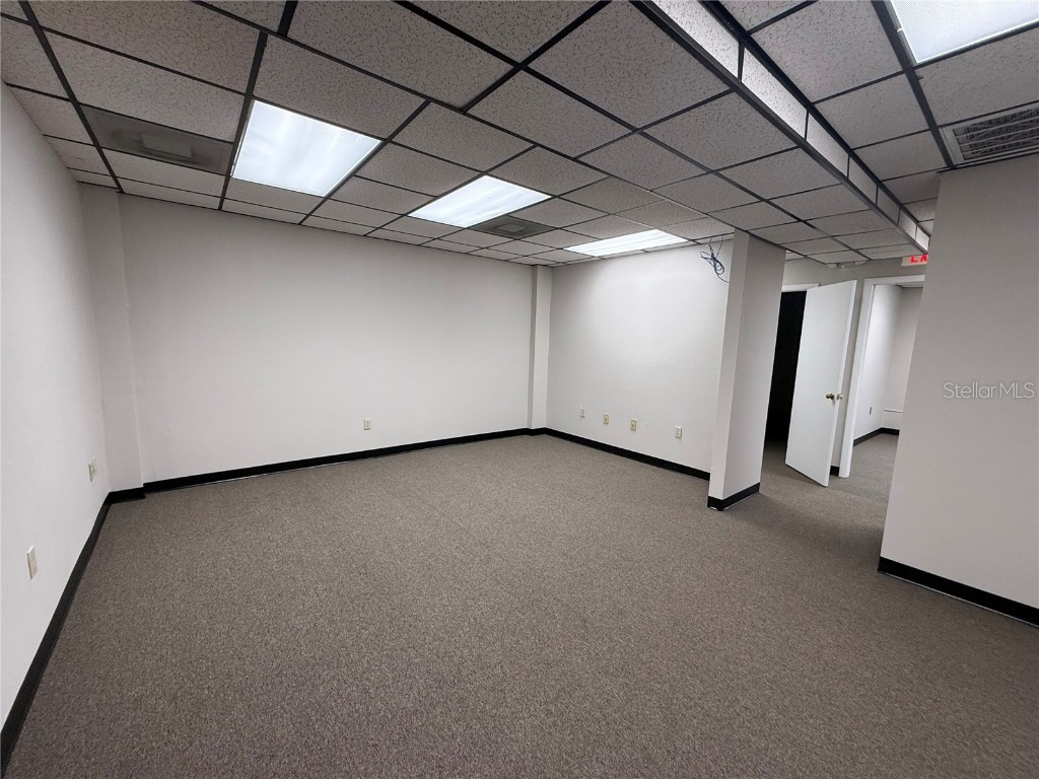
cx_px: 520
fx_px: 420
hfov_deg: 102.1
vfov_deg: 85.7
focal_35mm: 14
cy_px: 390
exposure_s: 1/120
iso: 160
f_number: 2.2
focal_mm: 2.22
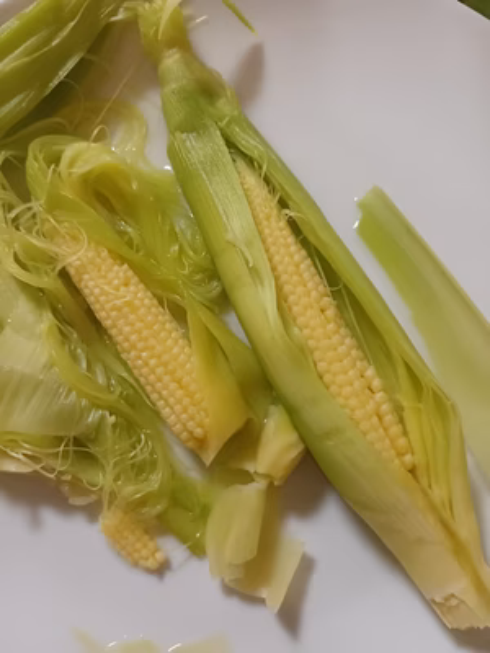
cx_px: 245
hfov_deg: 51.4
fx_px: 510
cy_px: 326
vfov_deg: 65.3
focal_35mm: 27
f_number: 1.9
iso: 320
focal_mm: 3.58
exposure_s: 1/33.3
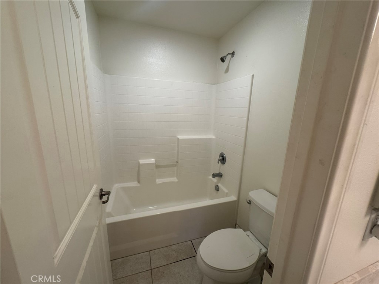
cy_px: 142
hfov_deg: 102.1
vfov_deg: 85.7
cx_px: 190
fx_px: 153
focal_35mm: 14
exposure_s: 1/120
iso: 200
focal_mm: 2.22
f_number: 2.2
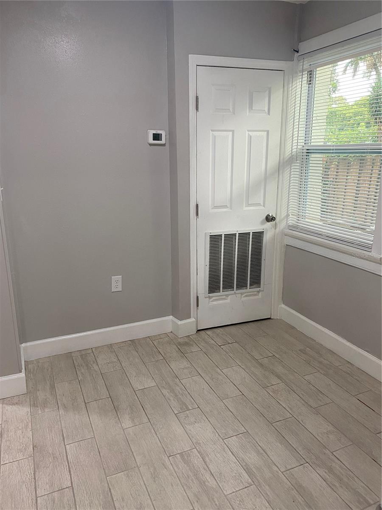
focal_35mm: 26
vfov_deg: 67.3
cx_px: 191
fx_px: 383
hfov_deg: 53.1
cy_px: 255
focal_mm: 4.25
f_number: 1.8
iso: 80
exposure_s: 1/60
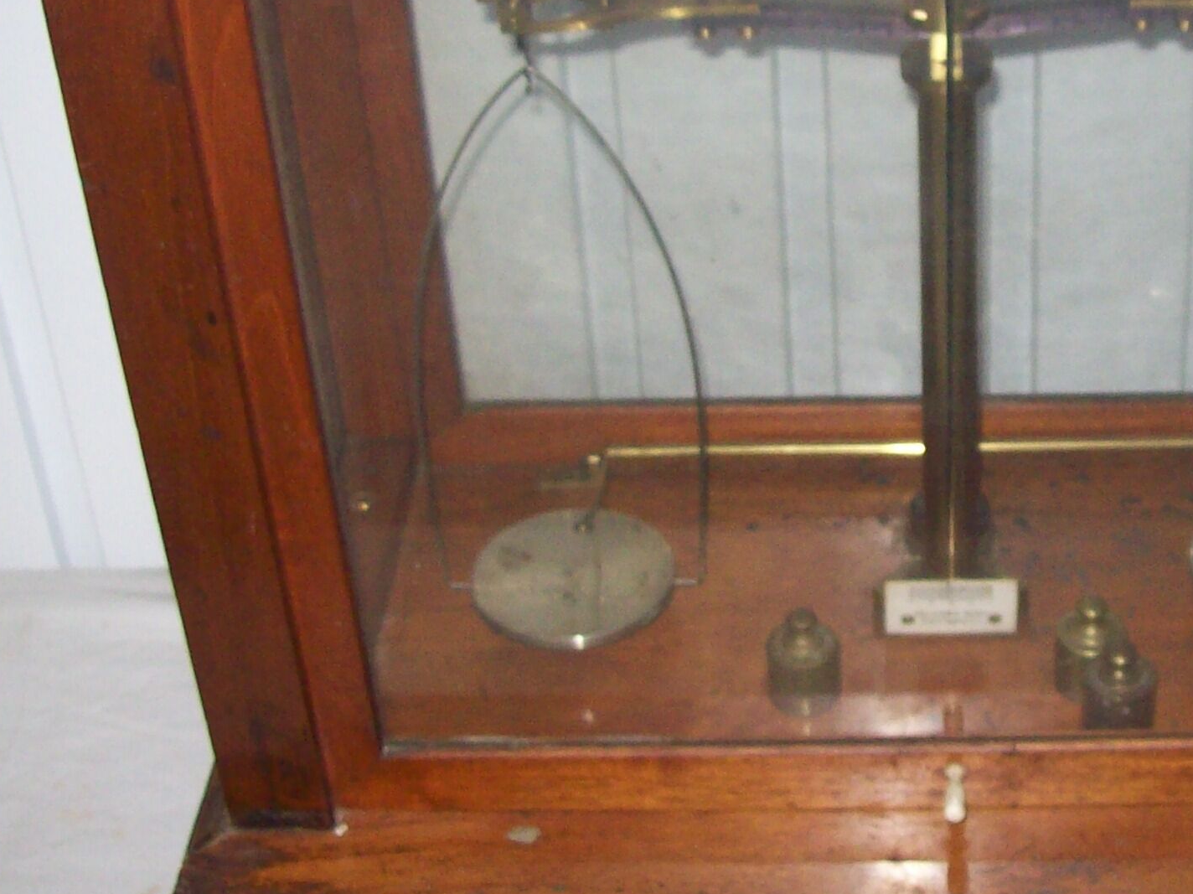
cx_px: 927
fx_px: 2481
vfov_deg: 20.4
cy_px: 318
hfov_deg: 26.6
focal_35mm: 72
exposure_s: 1/64
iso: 200
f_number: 2.7
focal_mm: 6
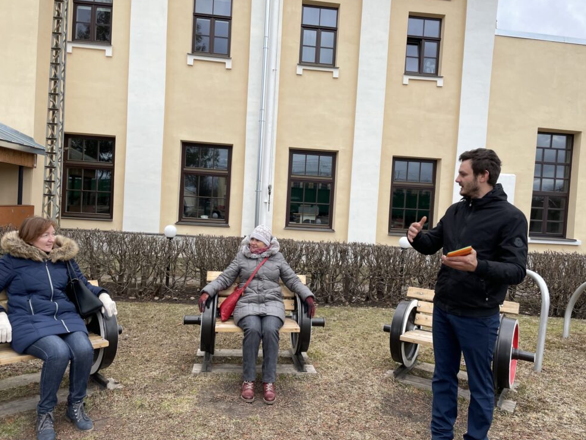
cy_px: 220
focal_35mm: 27
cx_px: 300
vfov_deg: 51.4
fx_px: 457
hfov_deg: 65.3
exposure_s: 1/997
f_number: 1.6
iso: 32
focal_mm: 4.2
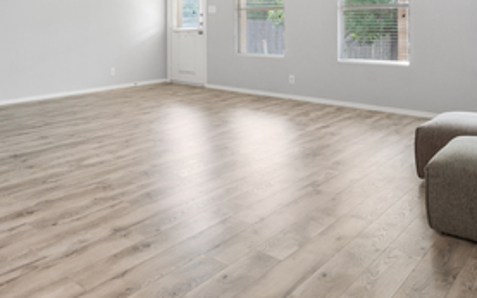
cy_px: 34
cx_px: 162
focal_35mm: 33
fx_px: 429
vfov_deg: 36.2
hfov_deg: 57.0
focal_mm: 14
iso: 250
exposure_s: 1/5
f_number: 9
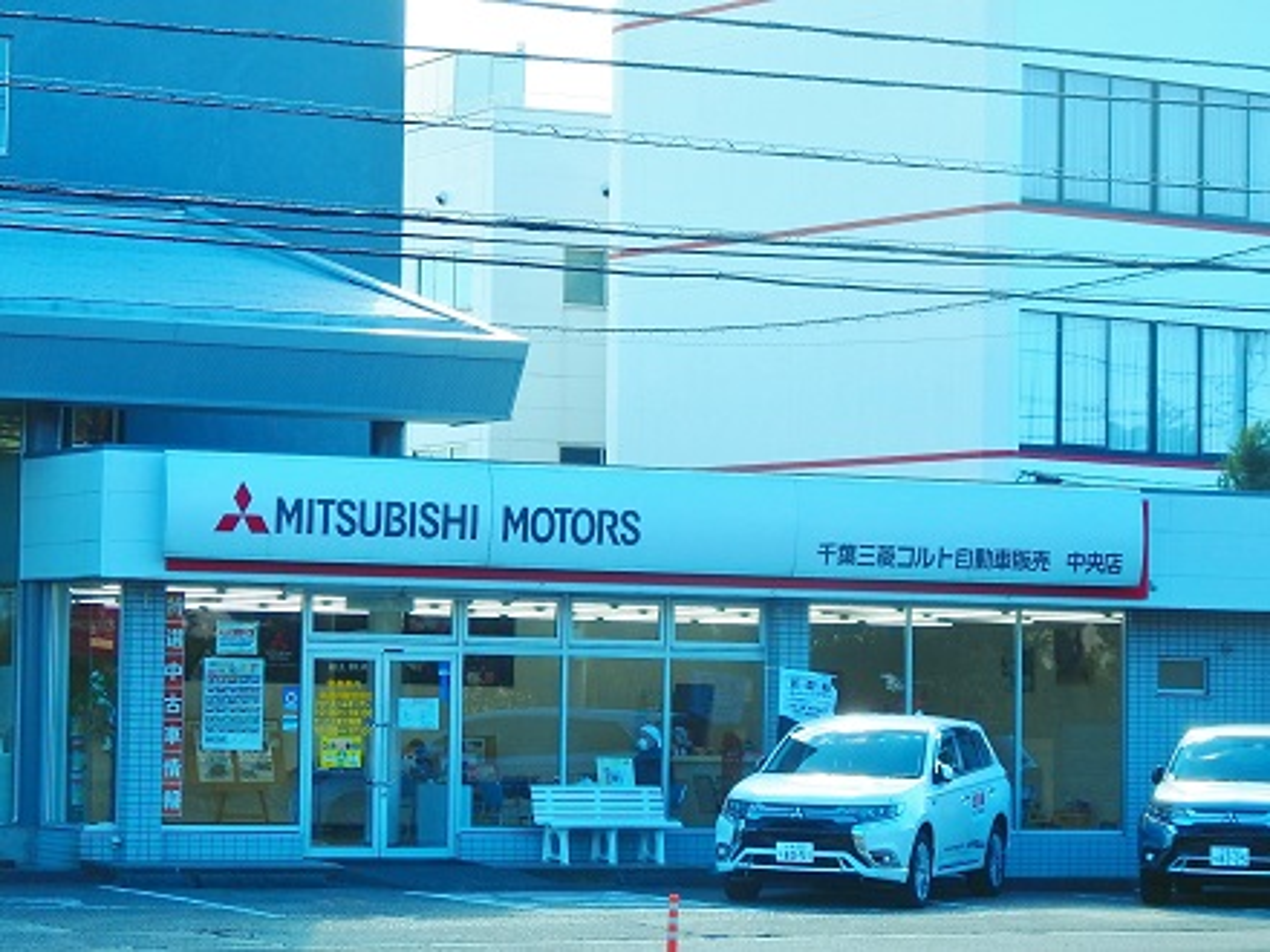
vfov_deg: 12.8
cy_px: 476
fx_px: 4256
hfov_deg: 17.0
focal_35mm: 116
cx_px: 635
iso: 125
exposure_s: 1/250
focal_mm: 20.9
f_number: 5.2
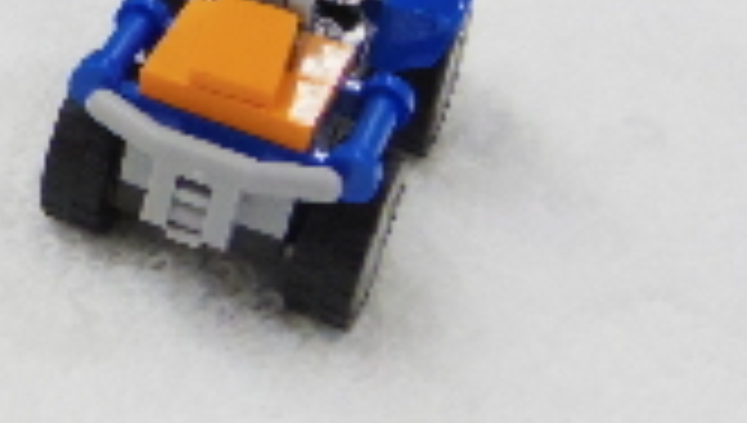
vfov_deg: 10.2
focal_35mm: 114
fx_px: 2262
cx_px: -482
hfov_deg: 16.5
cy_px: -279
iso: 1000
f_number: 4.5
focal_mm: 5.2
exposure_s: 1/100
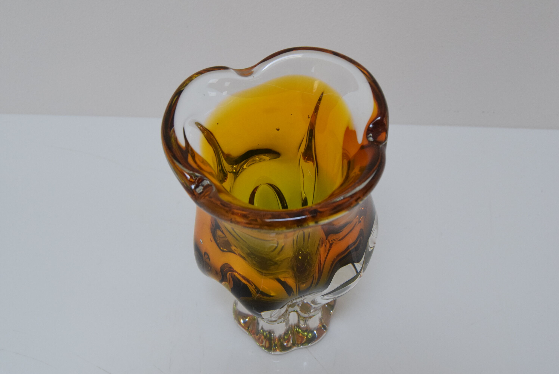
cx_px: 280
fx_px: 723
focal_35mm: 46
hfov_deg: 42.3
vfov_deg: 29.0
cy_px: 187
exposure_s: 1/200
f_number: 7.1
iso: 1600
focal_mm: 31
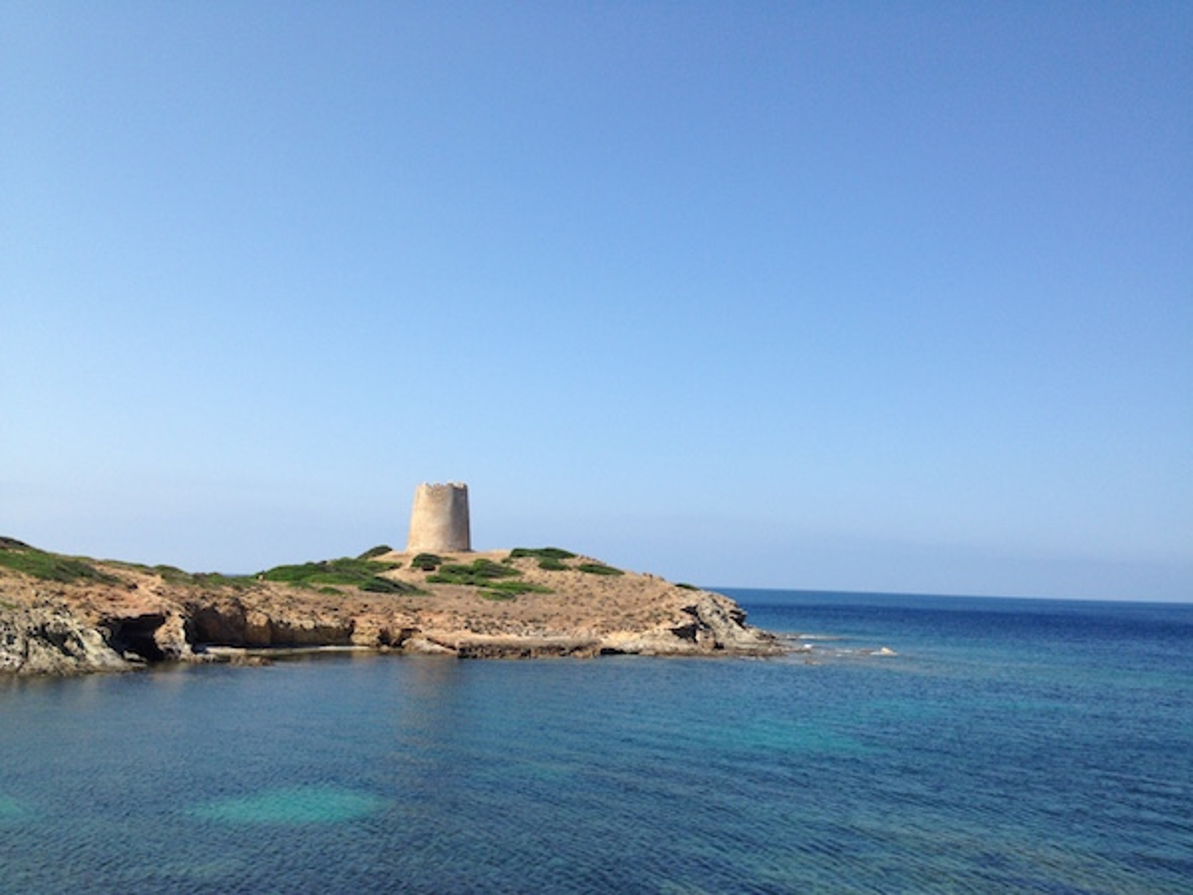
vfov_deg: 42.9
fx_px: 1137
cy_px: 448
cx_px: 596
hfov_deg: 55.4
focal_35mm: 33
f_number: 2.4
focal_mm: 4.12
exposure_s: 1/1808
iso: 50
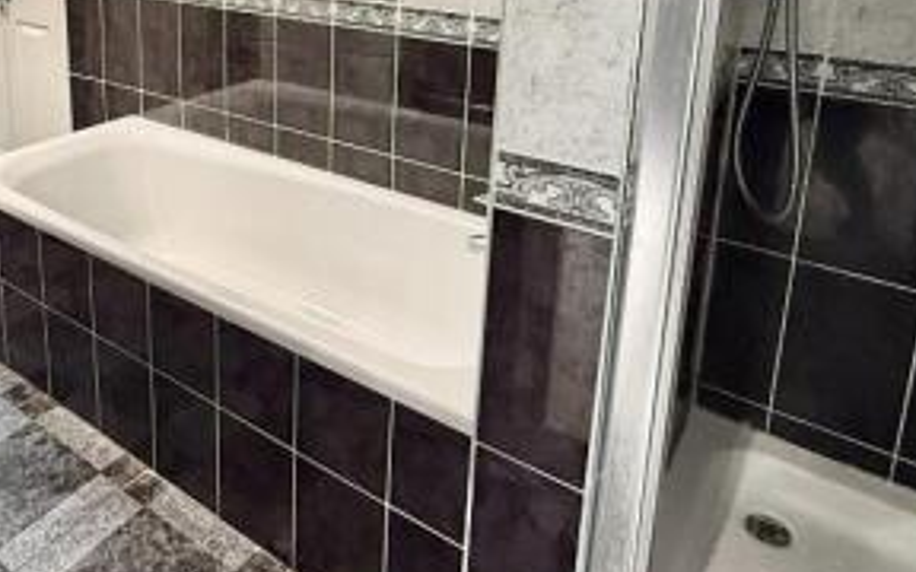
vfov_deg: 38.5
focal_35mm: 30
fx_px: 749
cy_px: 40
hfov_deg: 61.5
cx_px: 313
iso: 400
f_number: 2.2
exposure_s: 1/64
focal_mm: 2.22
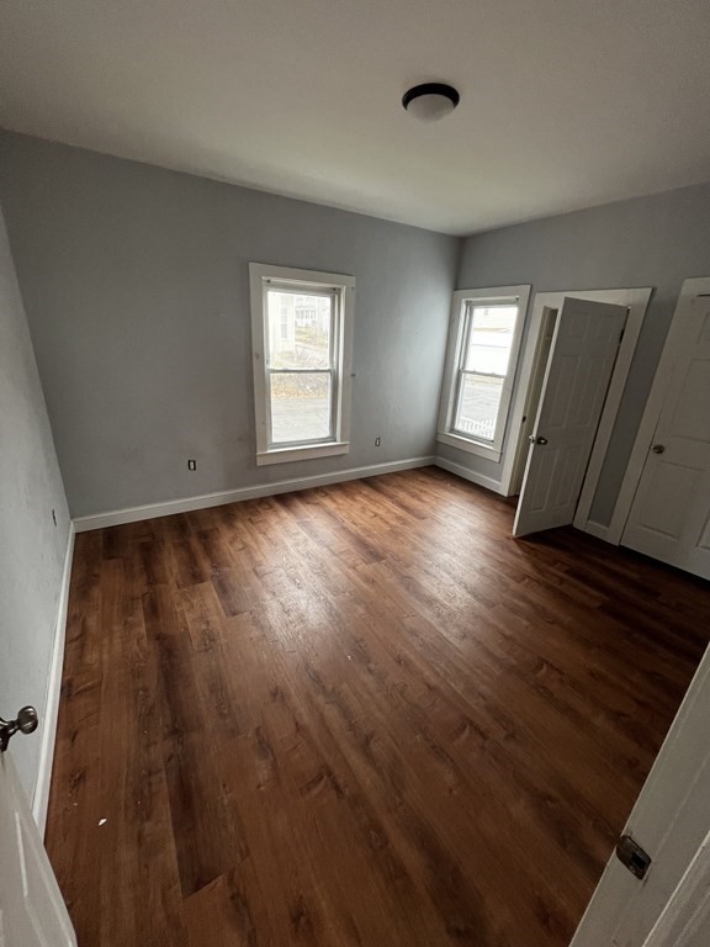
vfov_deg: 106.2
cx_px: 355
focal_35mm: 13
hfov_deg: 89.9
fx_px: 356
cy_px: 474
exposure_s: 1/60
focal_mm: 1.57
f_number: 1.8
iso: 160
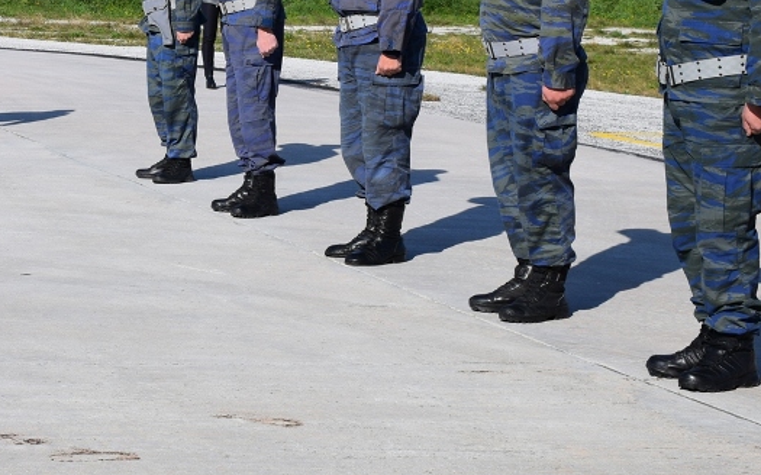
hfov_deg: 18.5
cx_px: 45
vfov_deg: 11.8
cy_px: 88
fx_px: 2282
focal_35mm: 110
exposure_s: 1/500
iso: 200
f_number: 11
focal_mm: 35
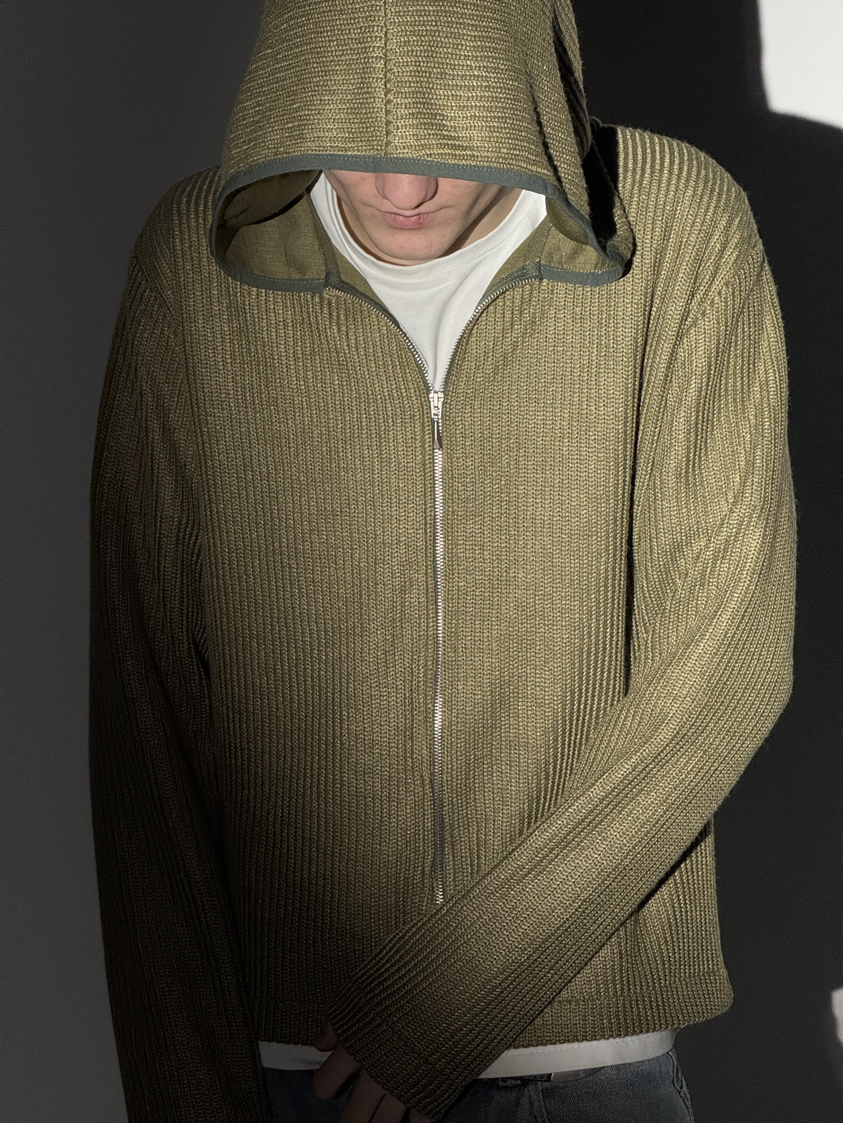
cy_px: 562
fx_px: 3896
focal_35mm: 120
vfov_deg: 16.4
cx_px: 422
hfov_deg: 12.3
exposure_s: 1/100
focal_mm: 15.66
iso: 250
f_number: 2.8
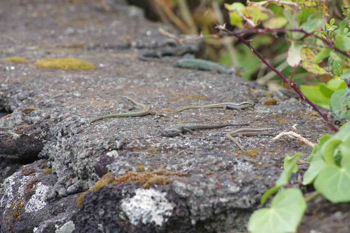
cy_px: 116
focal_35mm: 390
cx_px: 175
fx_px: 3791
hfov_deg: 5.3
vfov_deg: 3.5
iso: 1600
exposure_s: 1/320
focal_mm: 260
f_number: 9
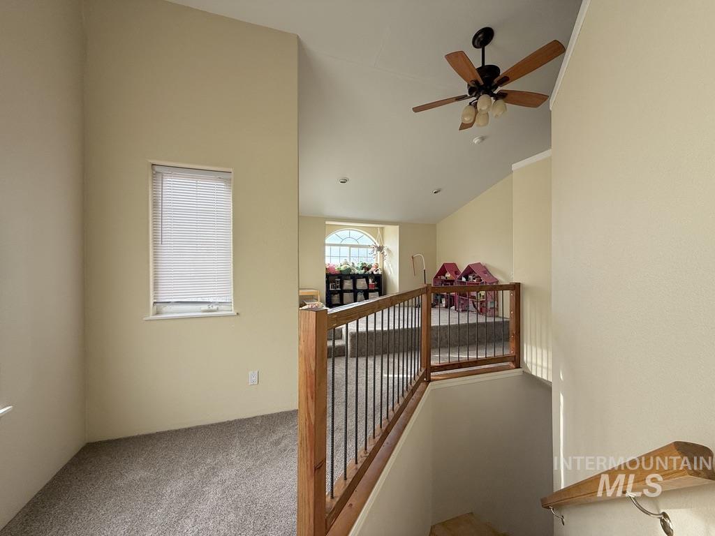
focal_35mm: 14
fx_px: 289
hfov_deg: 102.1
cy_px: 268
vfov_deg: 85.7
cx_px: 358
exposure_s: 1/99
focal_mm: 2.22
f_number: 2.2
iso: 100
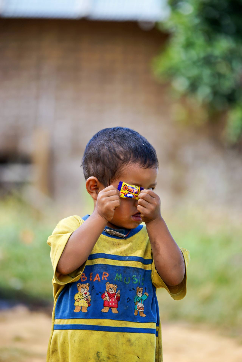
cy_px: 181
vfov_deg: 9.0
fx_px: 2319
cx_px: 121
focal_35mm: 230
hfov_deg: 6.0
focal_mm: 230
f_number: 5.6
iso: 160
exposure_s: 1/250
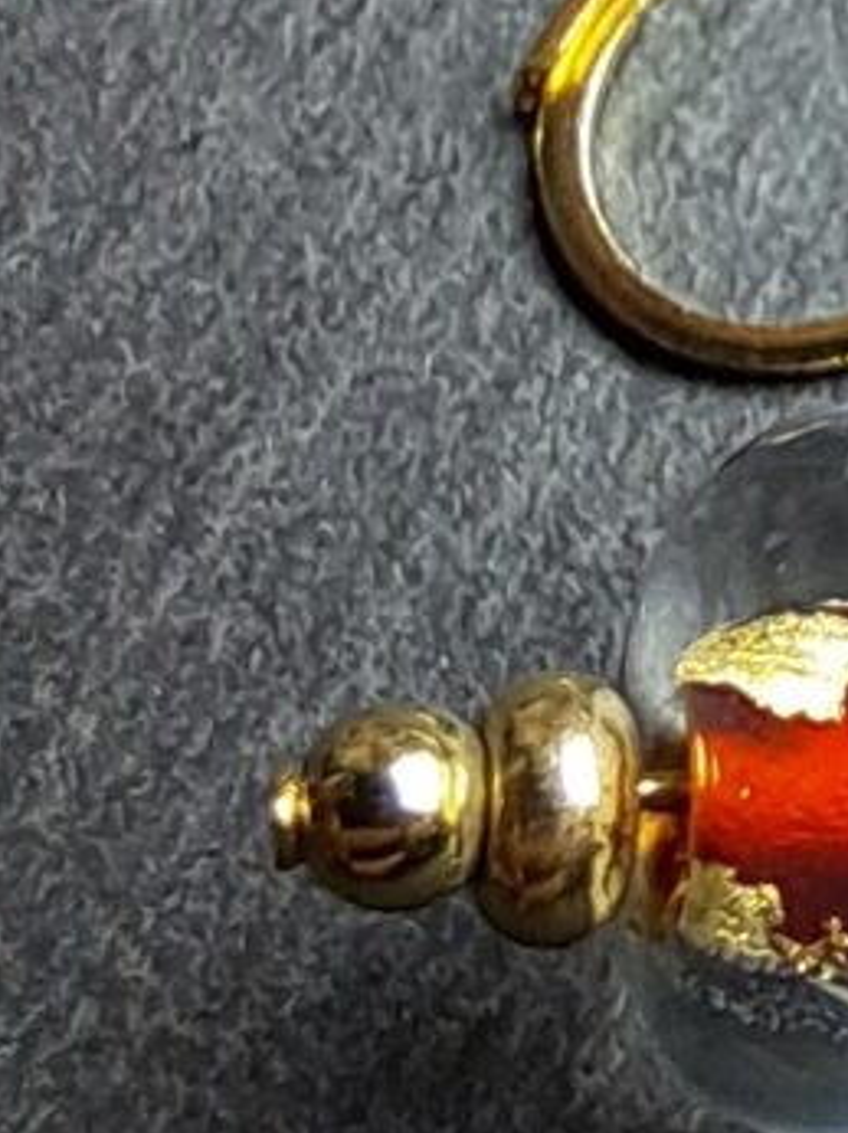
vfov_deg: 21.9
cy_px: 327
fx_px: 2911
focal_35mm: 89
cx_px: 1418
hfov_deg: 14.9
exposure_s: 1/33
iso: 80
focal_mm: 2.13
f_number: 2.4
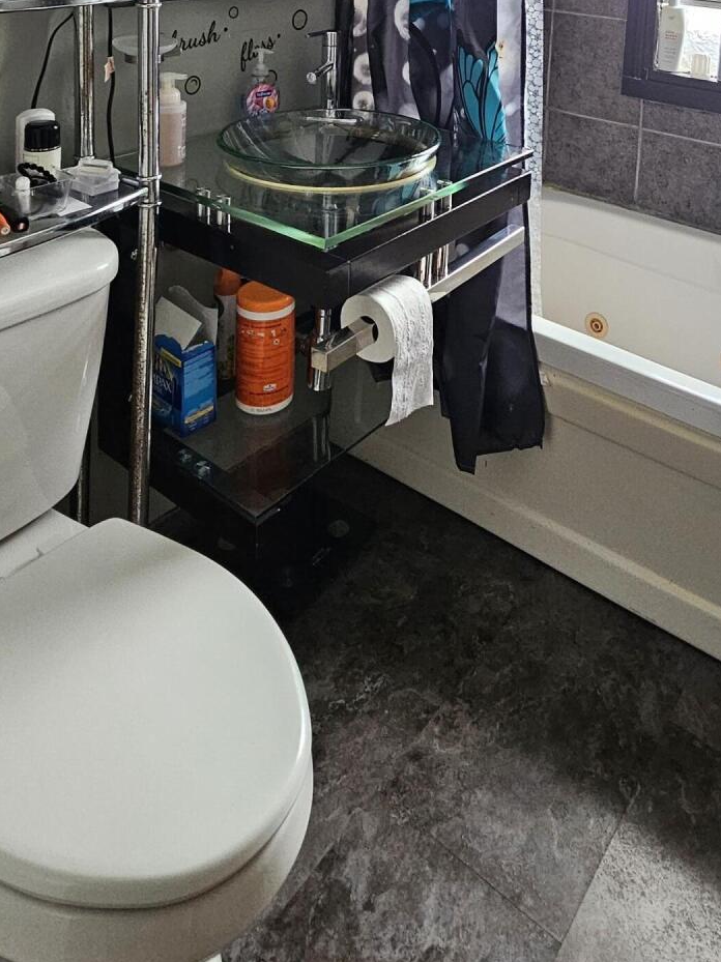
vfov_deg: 49.8
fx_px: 778
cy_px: -28
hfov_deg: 49.3
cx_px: 443
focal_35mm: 28
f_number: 2.2
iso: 320
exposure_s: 1/40
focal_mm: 2.2
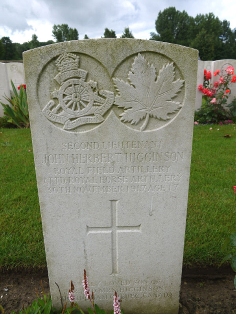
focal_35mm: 28
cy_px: 157
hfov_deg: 49.8
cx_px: 118
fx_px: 254
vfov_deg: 63.4
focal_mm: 14
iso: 160
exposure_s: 1/400
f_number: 6.3
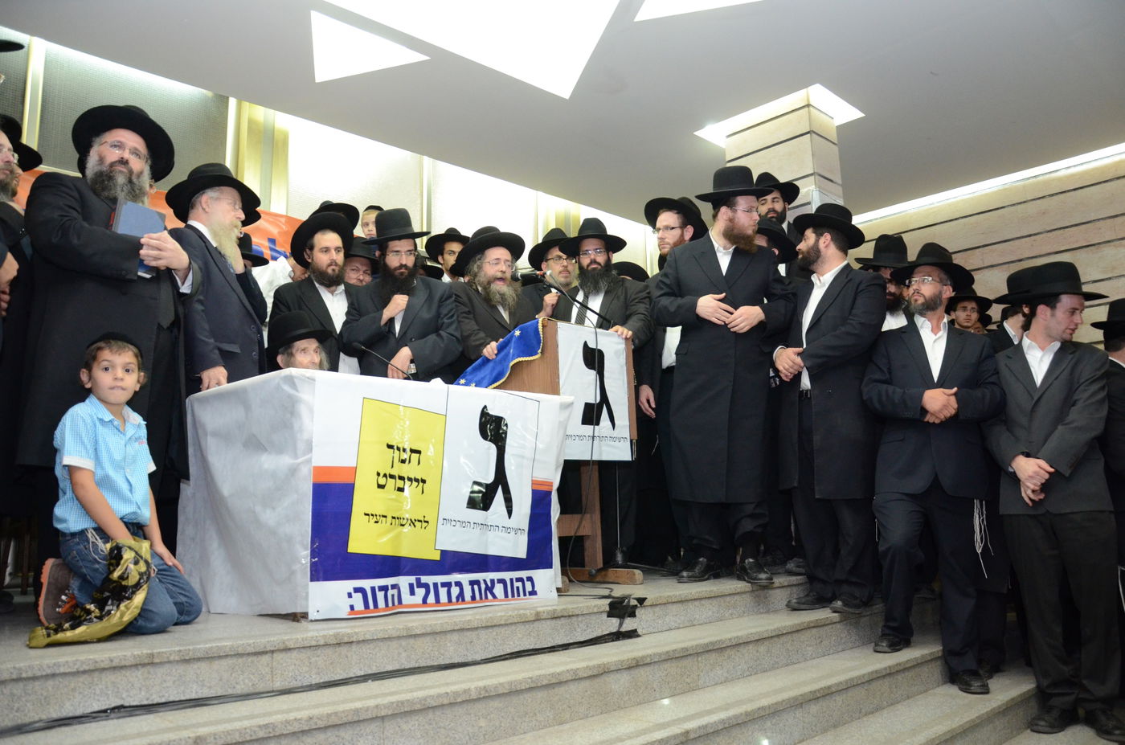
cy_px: 372
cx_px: 562
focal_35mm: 27
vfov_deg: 47.7
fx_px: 842
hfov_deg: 67.5
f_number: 3.5
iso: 2000
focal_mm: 18
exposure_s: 1/40
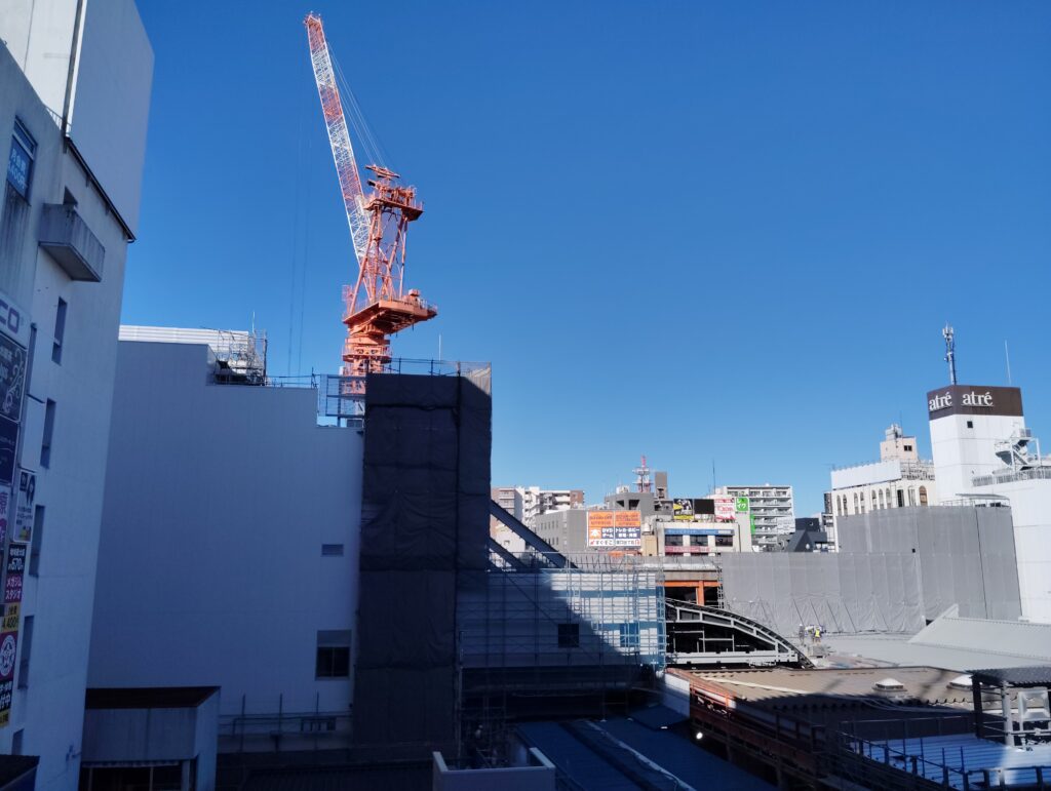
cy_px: 396
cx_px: 526
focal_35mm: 28
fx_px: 851
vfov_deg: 49.9
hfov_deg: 63.4
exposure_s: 1/1208
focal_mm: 4.22
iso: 50
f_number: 1.8
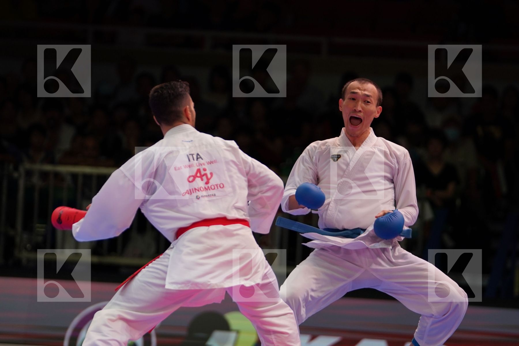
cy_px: 173
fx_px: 3604
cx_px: 260
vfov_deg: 5.5
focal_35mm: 250
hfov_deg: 8.2
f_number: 2.8
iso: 640
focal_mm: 167
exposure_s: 1/1000
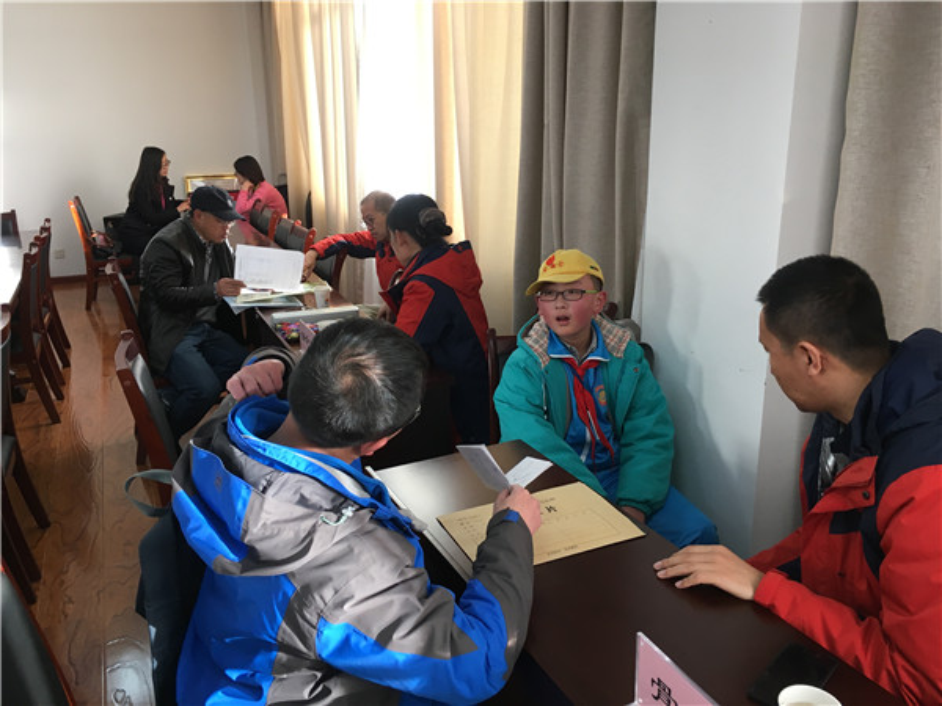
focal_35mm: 29
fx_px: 789
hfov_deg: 61.7
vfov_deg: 48.2
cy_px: 353
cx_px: 471
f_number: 2.2
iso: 50
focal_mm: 4.15
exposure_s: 1/33
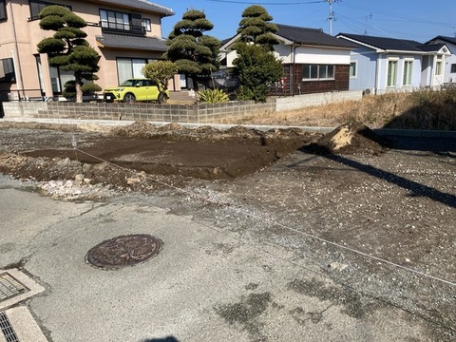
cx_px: 228
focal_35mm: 28
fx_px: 369
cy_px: 171
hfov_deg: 63.4
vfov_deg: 49.7
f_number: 1.8
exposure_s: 1/1869
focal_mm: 3.99
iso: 20
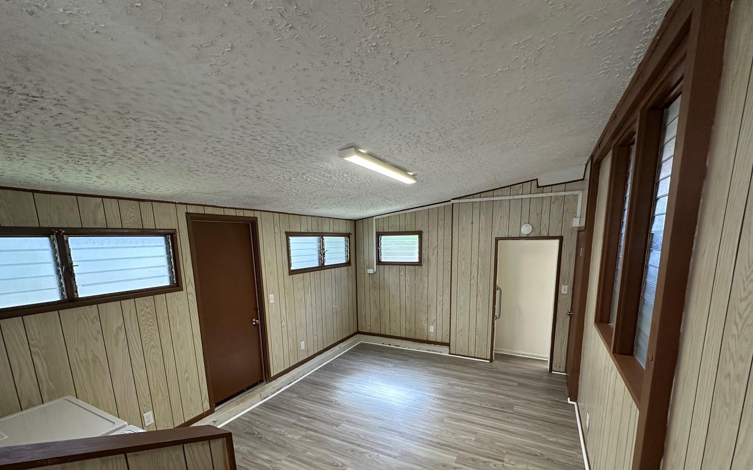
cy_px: 299
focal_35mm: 16
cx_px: 380
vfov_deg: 69.9
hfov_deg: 97.8
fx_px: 328
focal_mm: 2.22
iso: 250
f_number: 2.2
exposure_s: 1/120
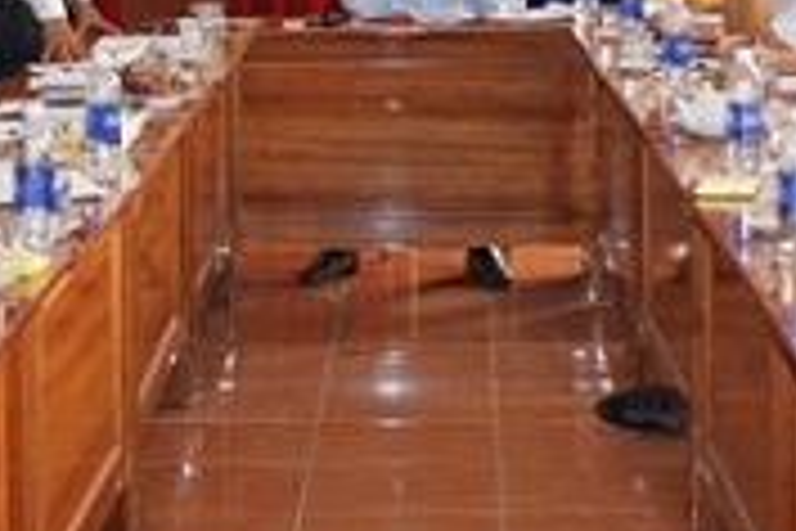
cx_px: 324
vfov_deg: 11.1
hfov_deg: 16.8
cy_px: -34
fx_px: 2697
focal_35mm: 122
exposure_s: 1/160
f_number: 4
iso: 640
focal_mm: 32
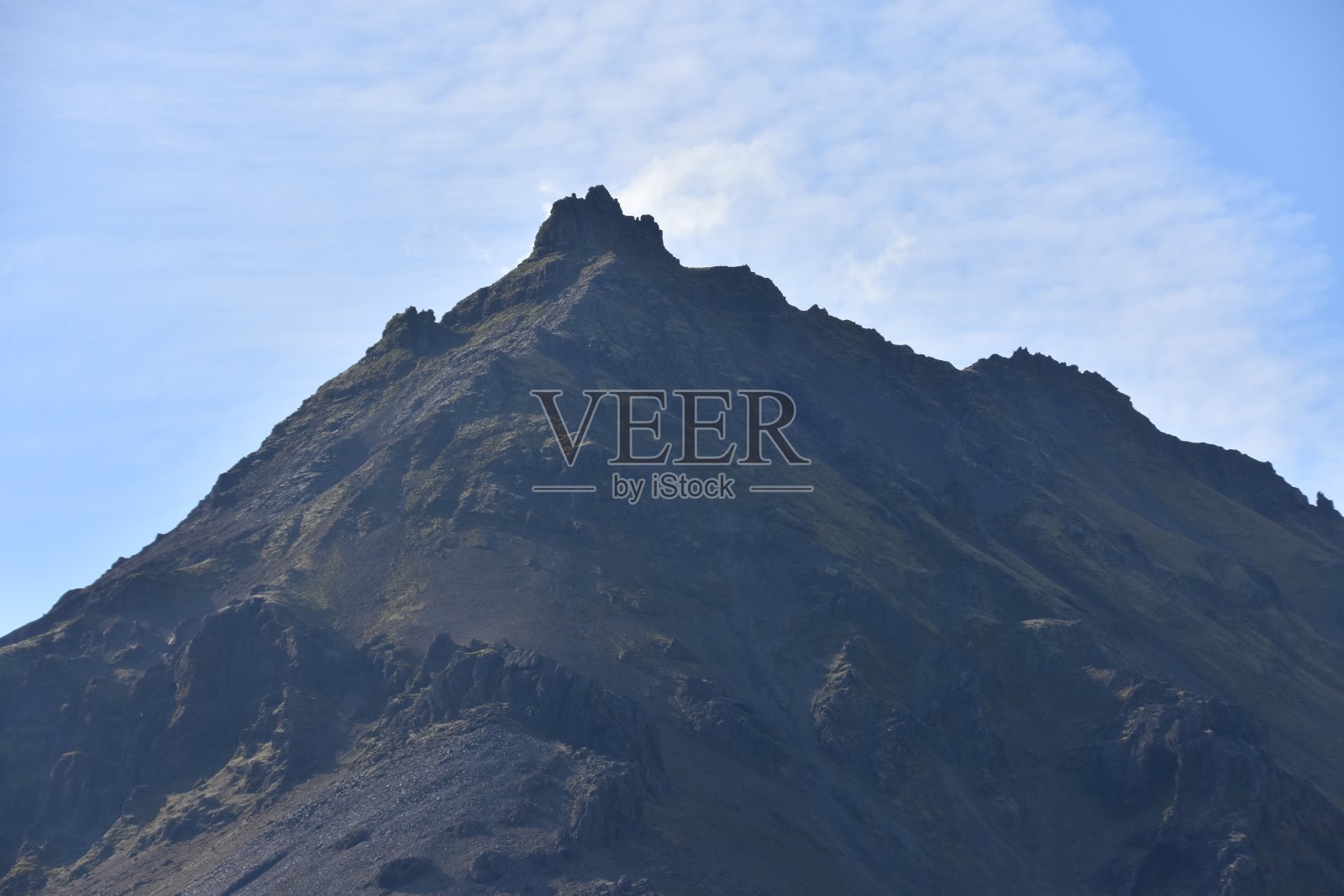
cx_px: 672
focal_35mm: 174
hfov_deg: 11.8
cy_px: 448
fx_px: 6496
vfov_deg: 7.9
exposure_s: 1/2000
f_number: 7.1
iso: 400
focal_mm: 116
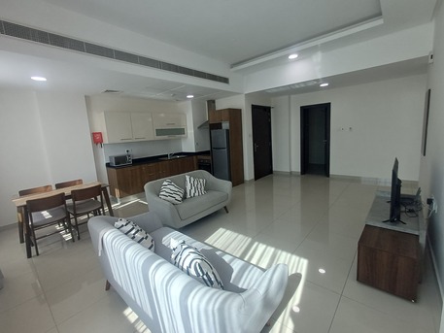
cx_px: 222
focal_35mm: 16
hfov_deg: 94.5
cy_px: 166
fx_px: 205
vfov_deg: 78.1
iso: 64
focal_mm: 1.64
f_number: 2.2
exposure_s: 1/100
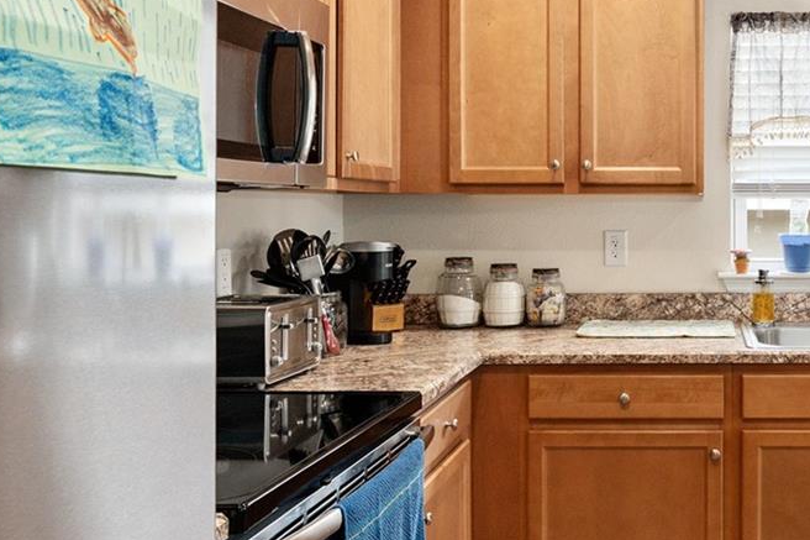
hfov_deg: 44.9
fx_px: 888
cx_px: 715
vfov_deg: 33.6
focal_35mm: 39
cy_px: 195
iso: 500
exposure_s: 1/13
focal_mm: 16.2
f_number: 8
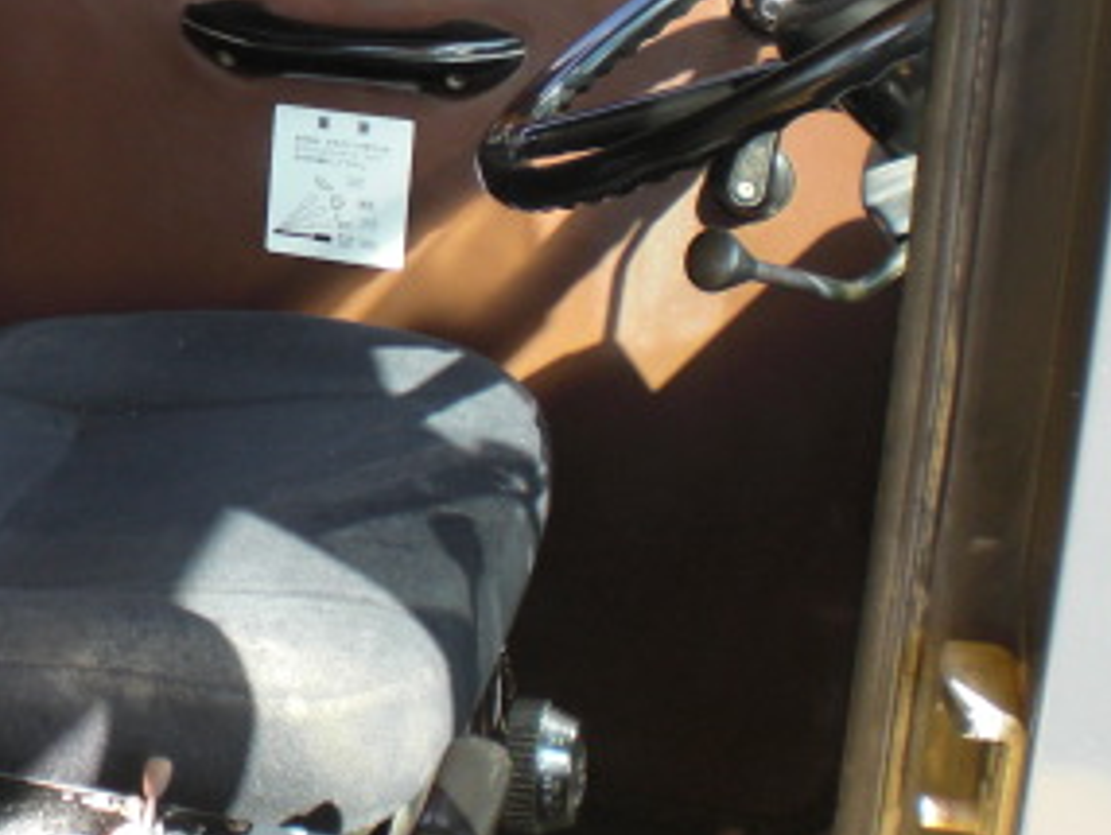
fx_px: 2730
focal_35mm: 85
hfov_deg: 22.3
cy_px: 171
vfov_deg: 17.3
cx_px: 54
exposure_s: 1/125
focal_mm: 6.3
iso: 100
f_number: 3.1
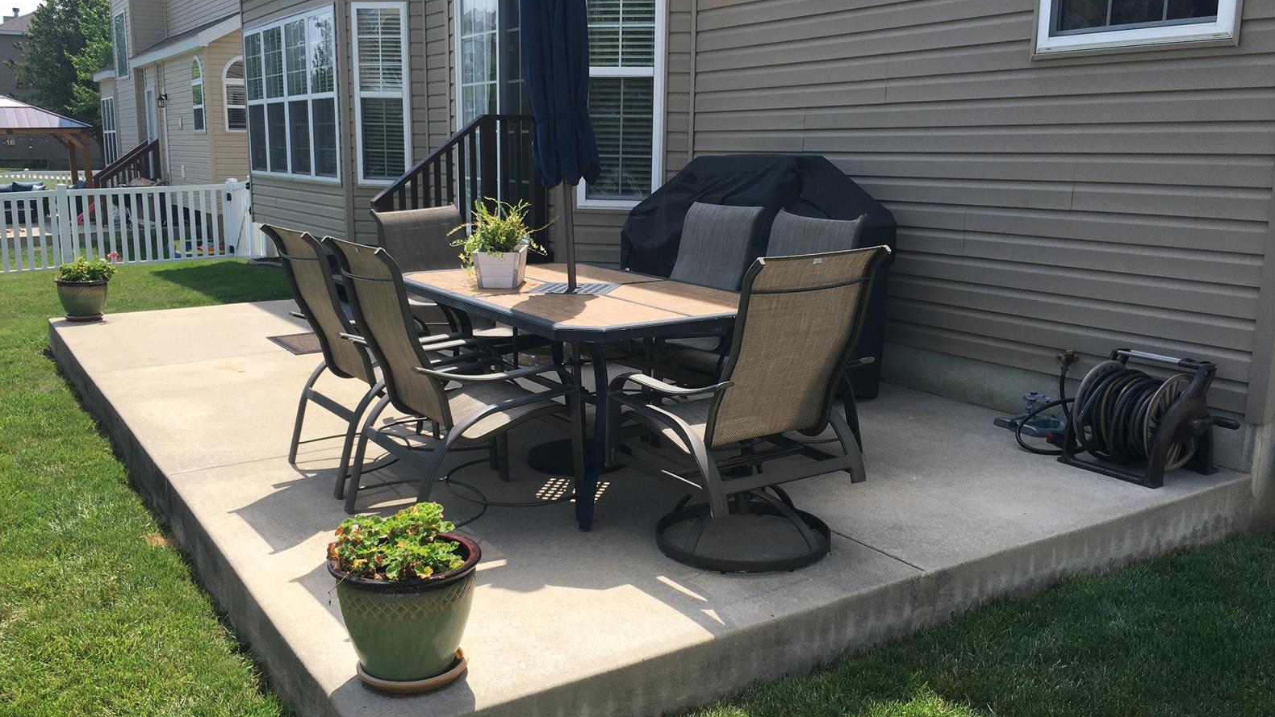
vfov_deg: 36.7
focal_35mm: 32
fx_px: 1082
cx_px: 632
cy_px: 371
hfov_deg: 61.0
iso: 25
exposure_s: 1/1099
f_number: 2.2
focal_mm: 4.15
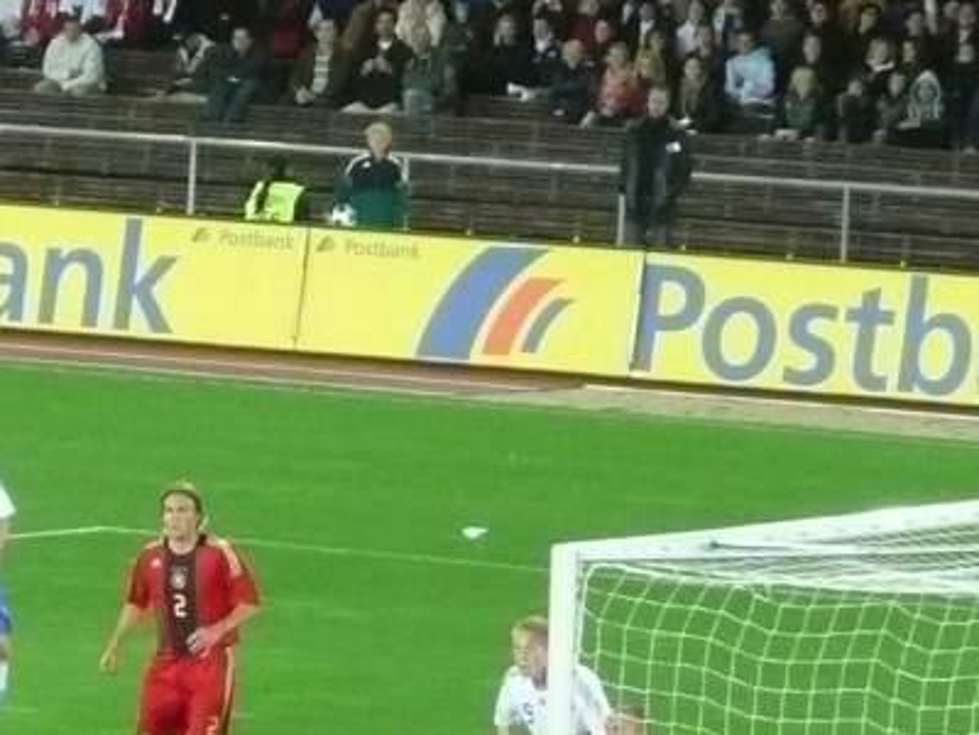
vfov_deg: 3.4
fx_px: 12444
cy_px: 586
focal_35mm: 440
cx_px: -69
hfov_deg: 4.5
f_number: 4.7
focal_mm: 20.9
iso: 400
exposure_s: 1/60
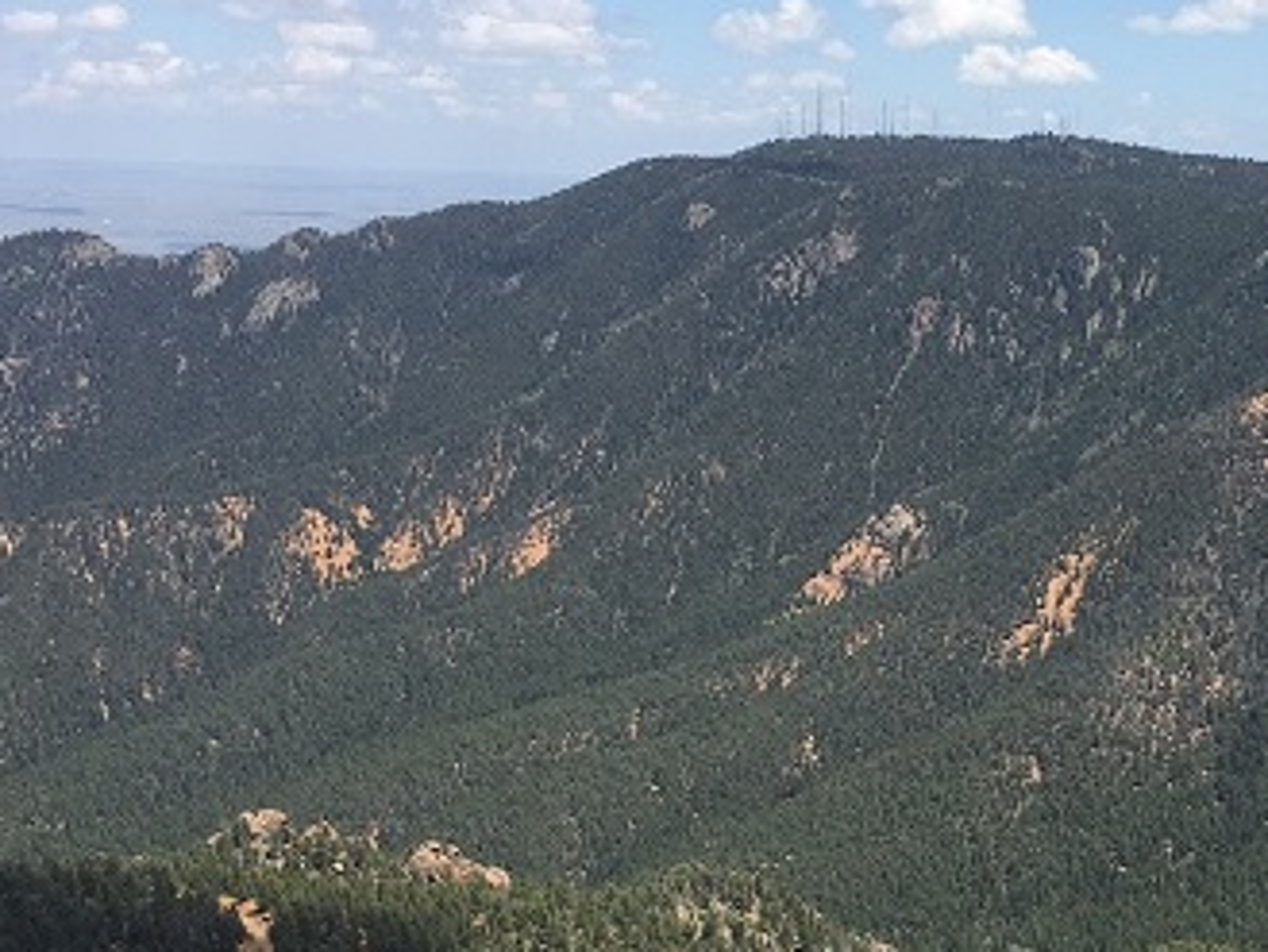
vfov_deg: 20.0
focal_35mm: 72
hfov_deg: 26.4
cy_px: 871
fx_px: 2638
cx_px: 1044
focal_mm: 4.15
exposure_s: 1/1980
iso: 32
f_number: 2.2
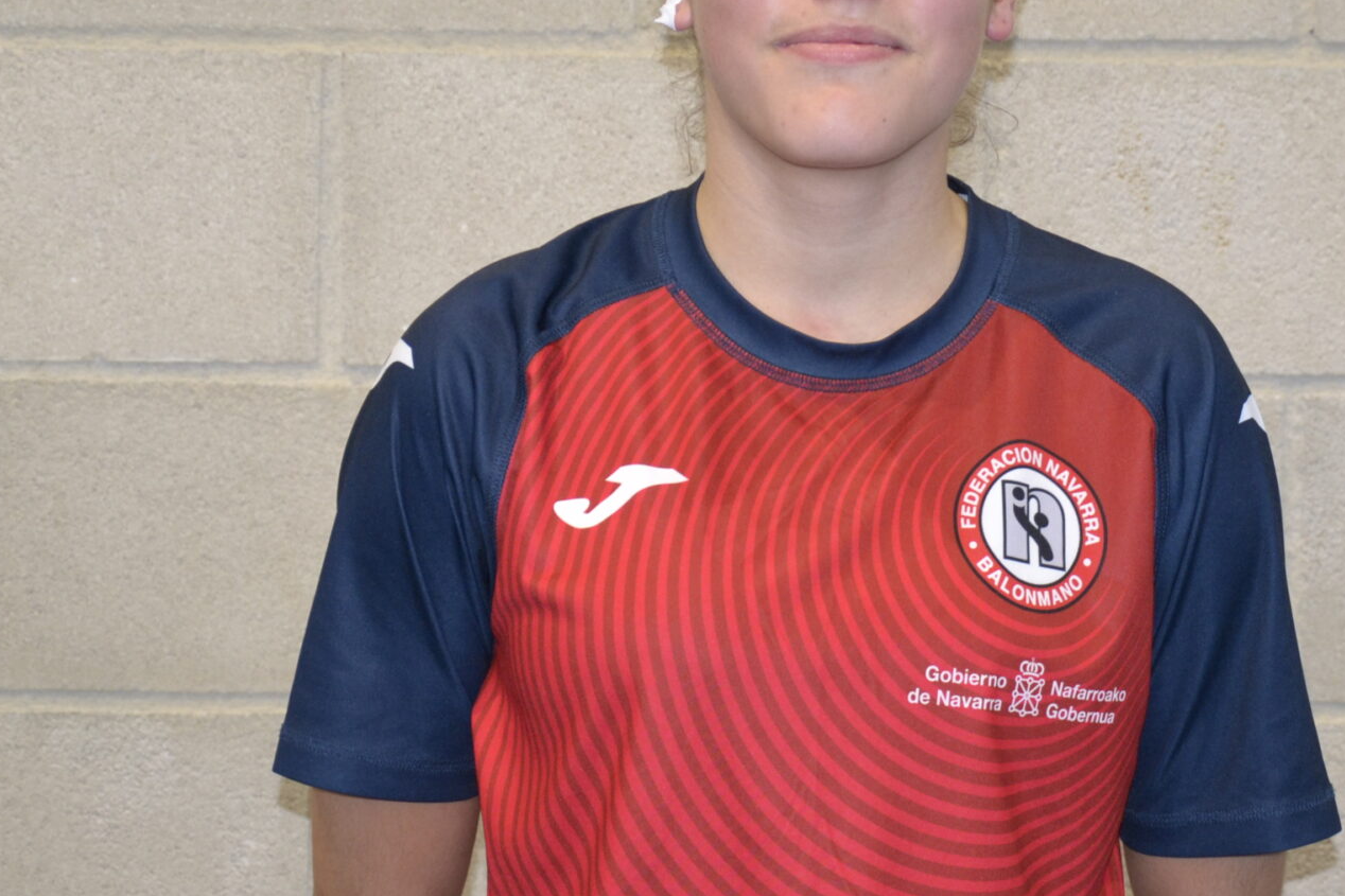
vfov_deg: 12.9
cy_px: 190
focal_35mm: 106
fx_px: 3960
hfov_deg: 19.2
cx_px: 840
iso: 560
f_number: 4.5
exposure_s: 1/30
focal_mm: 35
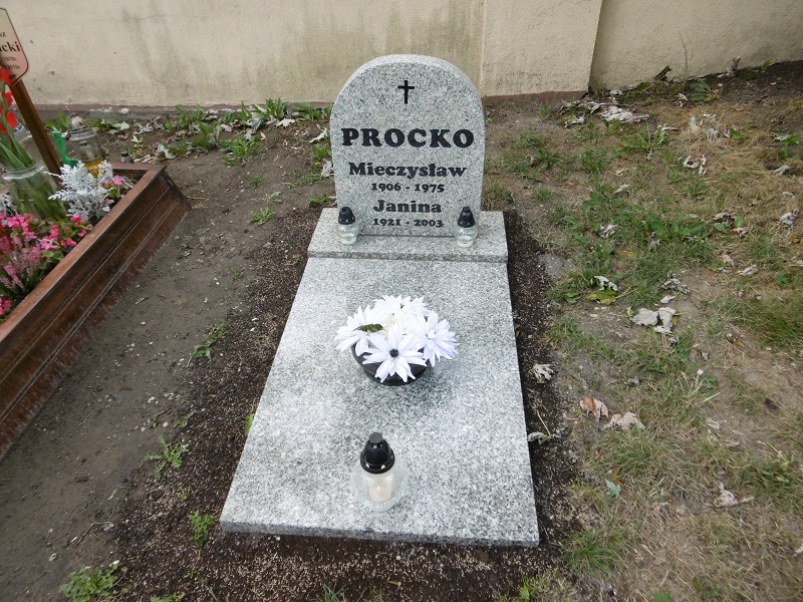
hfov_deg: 71.6
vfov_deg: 56.8
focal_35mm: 24
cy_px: 301
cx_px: 402
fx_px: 557
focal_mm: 4.3
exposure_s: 1/200
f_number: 3.1
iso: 100
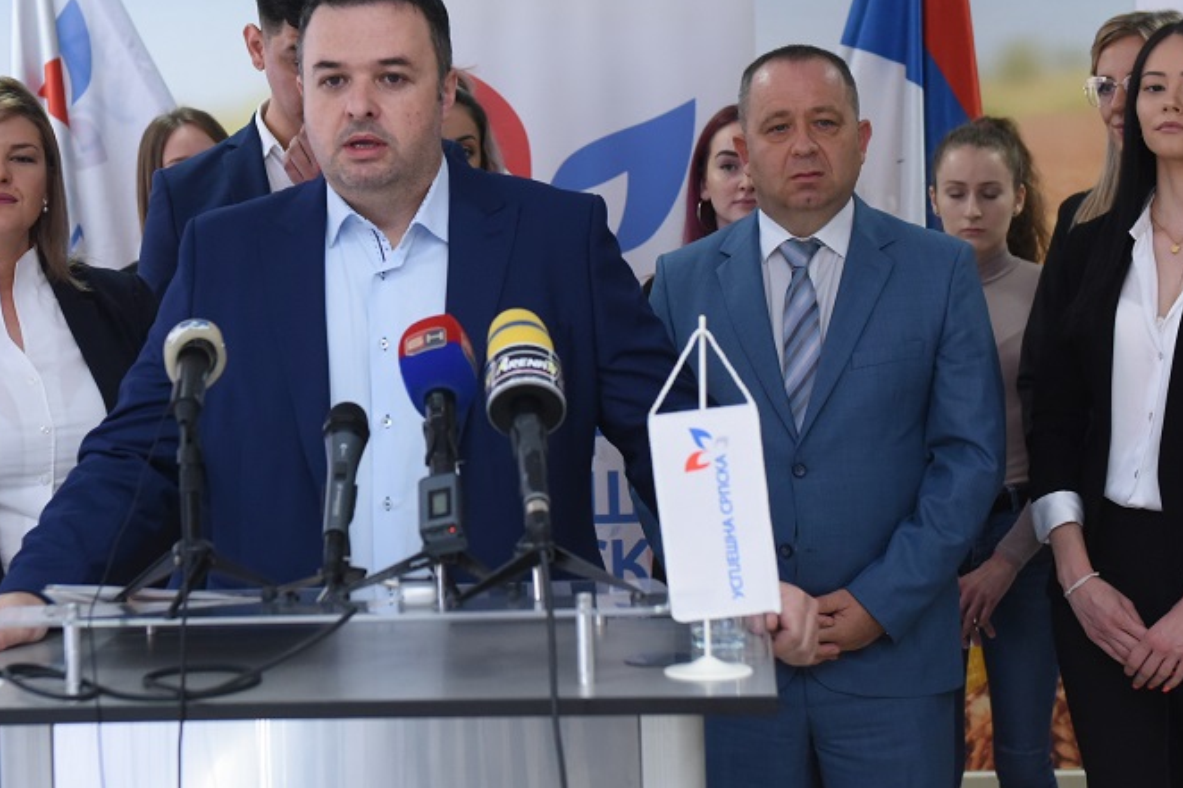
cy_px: 293
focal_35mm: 87
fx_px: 2858
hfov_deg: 23.3
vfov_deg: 15.7
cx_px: 420
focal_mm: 48
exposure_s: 1/125
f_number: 3.5
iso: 2000
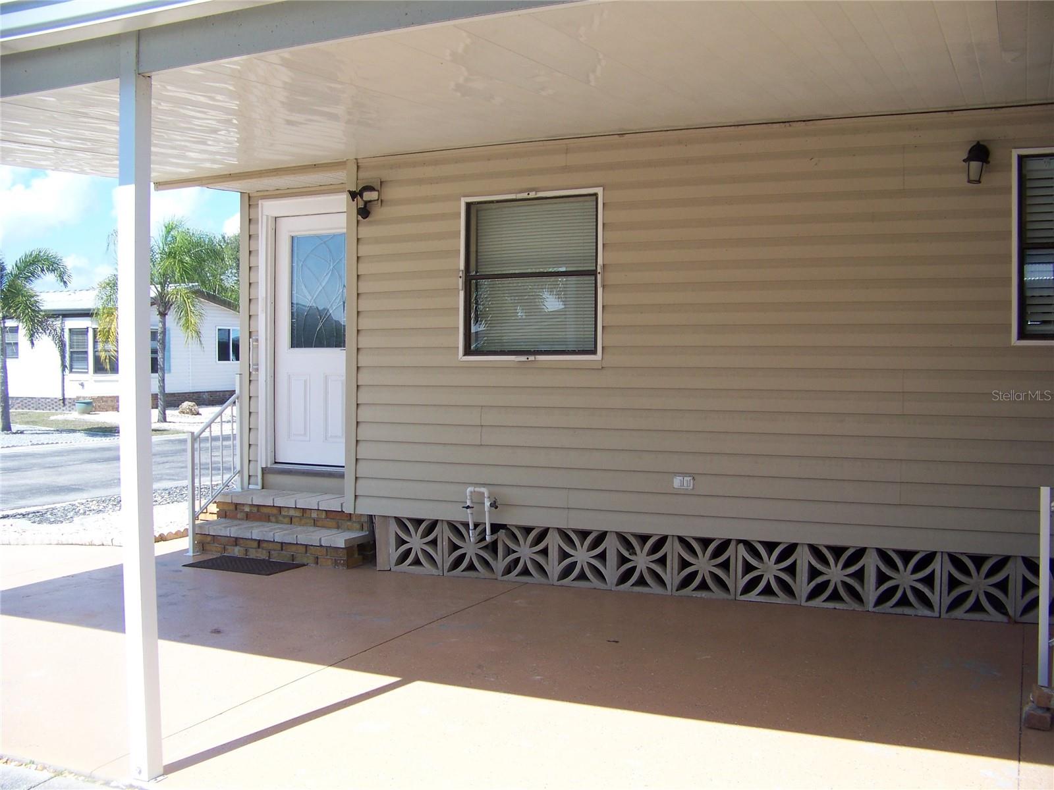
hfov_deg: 51.4
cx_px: 527
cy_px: 395
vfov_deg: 39.7
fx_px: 1096
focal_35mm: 36
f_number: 2.8
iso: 64
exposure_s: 1/500
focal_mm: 5.85
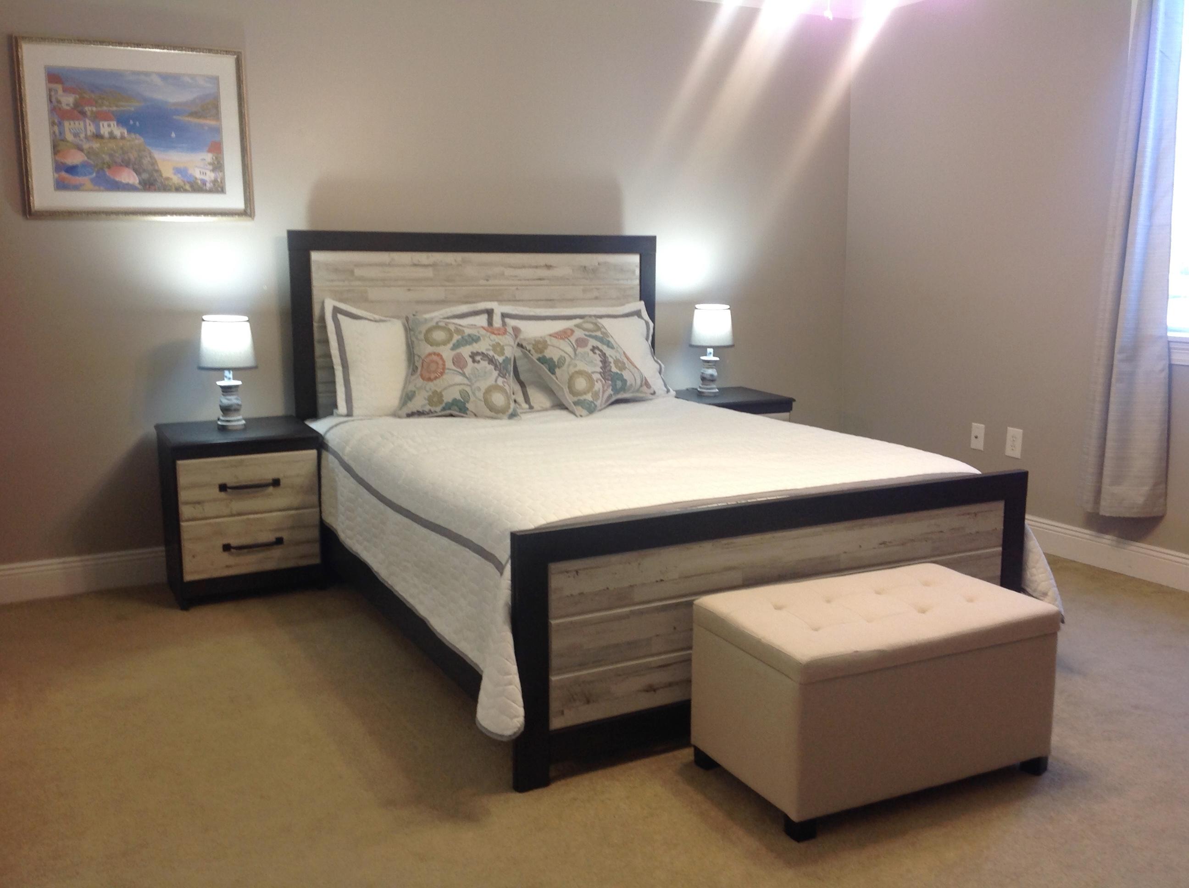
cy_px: 444
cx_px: 594
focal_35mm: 35
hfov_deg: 52.7
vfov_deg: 40.6
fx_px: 1200
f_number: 2.4
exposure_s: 1/20
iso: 64
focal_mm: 4.28
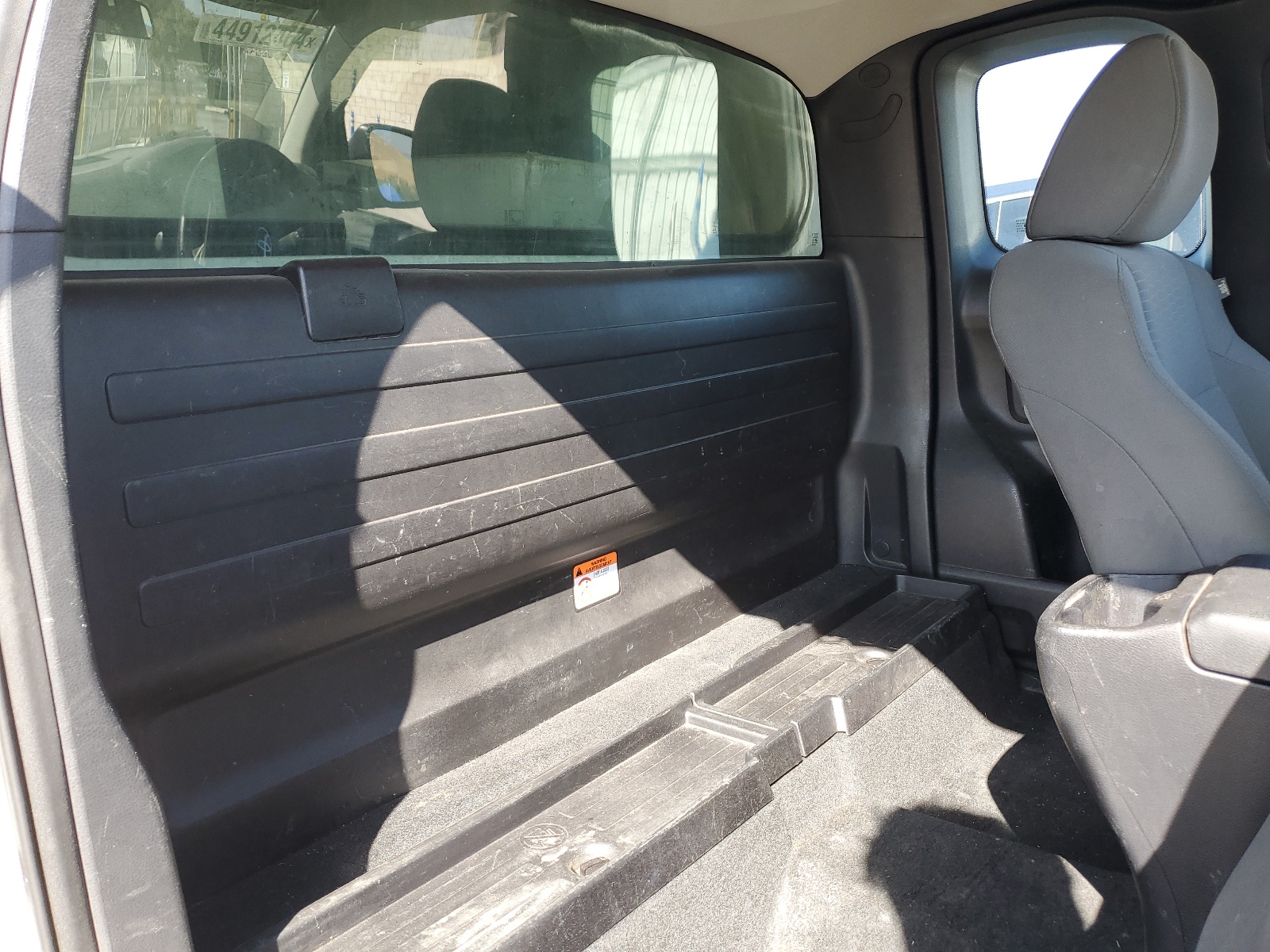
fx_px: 954
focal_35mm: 26
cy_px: 476
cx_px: 635
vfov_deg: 53.1
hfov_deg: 67.3
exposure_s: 1/217
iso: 50
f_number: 1.5
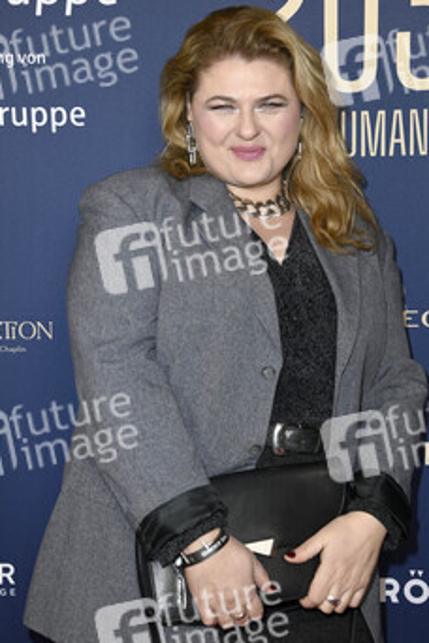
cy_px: 344
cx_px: 246
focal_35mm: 76
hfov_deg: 17.9
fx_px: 1358
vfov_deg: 26.6
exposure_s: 1/250
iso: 500
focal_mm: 65
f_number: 5.6
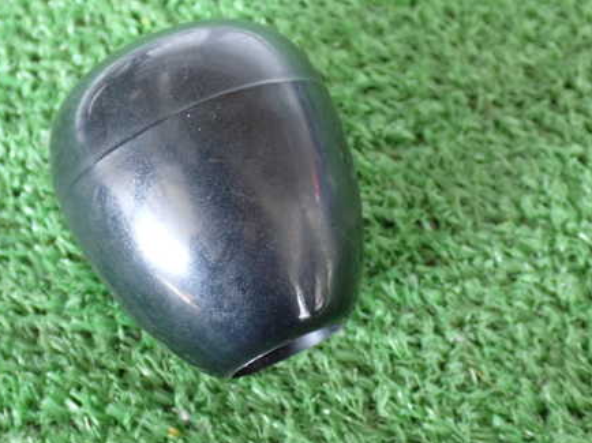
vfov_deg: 22.6
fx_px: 1111
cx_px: 239
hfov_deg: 29.8
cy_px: 219
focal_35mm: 65
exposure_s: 1/50
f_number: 3.1
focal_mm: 8.4
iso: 800
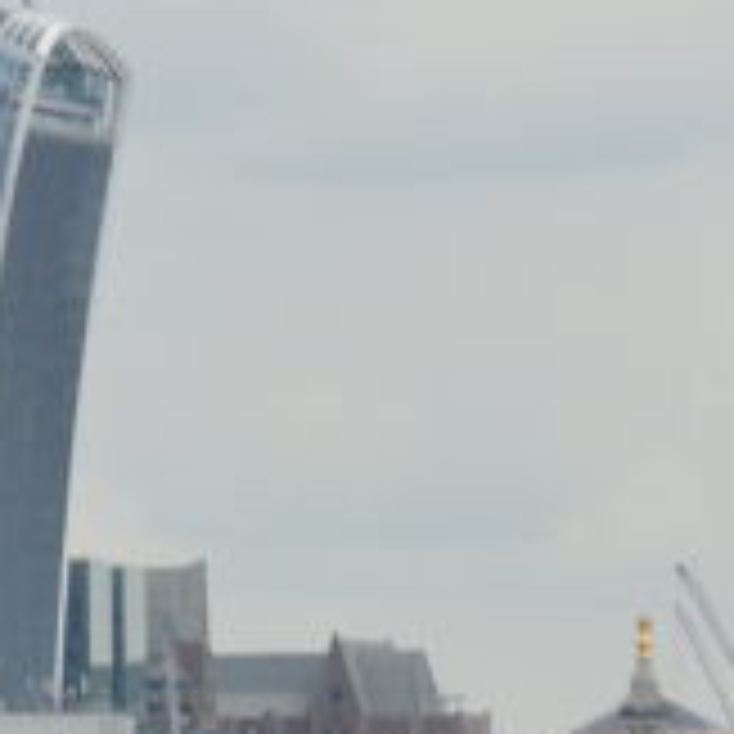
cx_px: -234
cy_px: 306
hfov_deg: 2.7
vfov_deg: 2.7
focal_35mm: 656
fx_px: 15739
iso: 100
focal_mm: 105
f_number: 8
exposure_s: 1/250
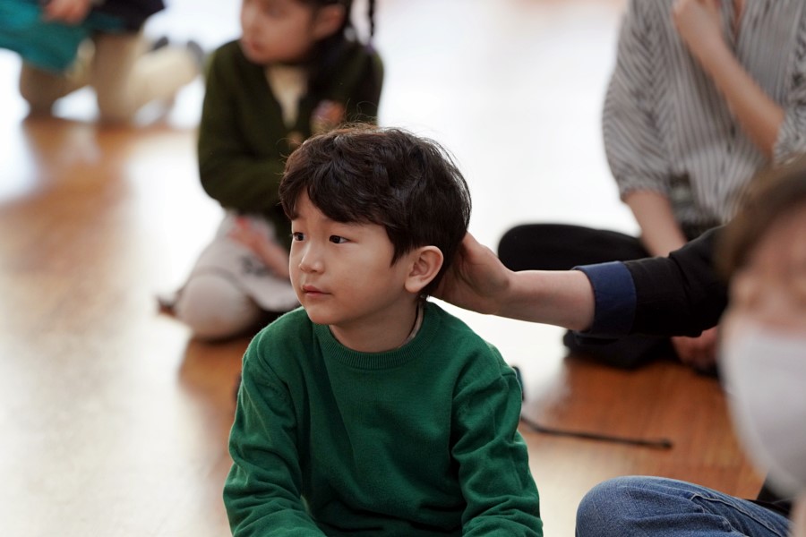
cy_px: 268
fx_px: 4477
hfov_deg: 10.3
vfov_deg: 6.9
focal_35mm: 200
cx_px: 403
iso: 2500
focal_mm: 200
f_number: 4
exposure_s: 1/250
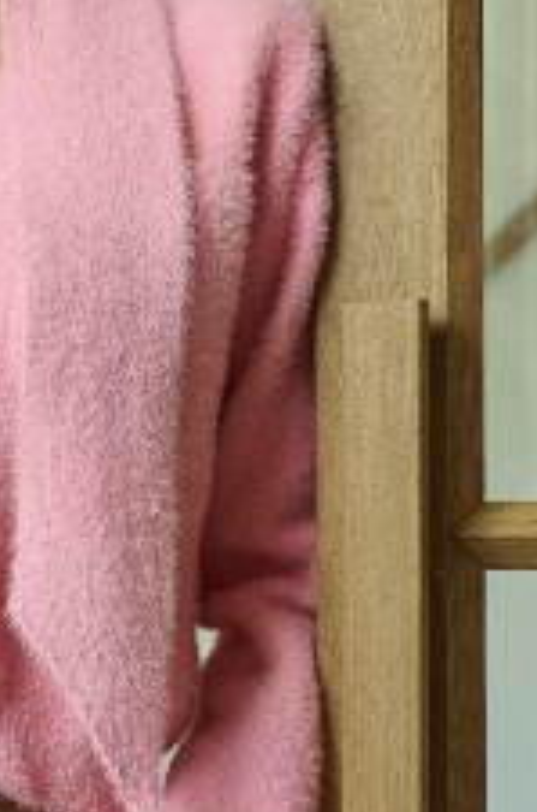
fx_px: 2418
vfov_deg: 19.0
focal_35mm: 108
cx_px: -32
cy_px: 448
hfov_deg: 12.5
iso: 500
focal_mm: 34.5
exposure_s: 1/200
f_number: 4
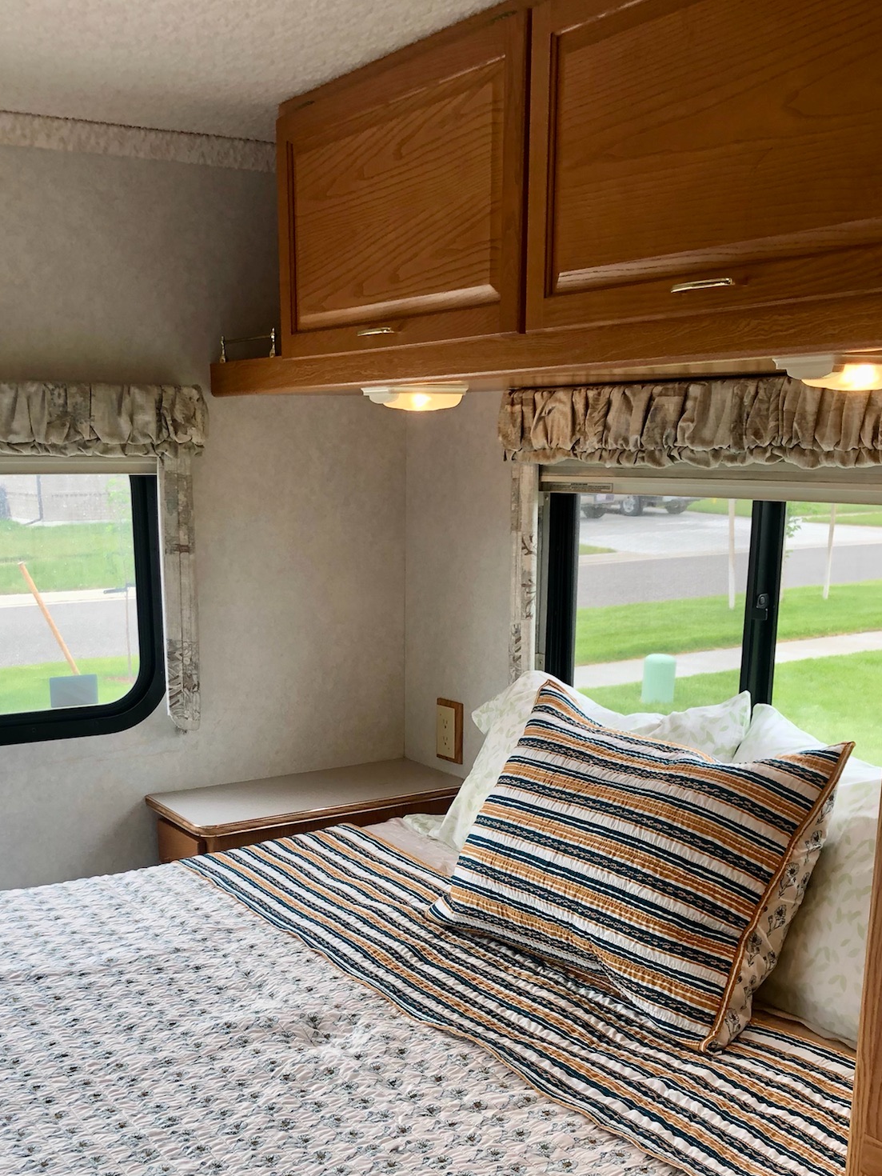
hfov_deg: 36.7
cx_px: 345
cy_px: 818
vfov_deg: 46.8
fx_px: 1325
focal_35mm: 39
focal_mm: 3.99
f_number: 1.8
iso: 25
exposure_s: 1/120
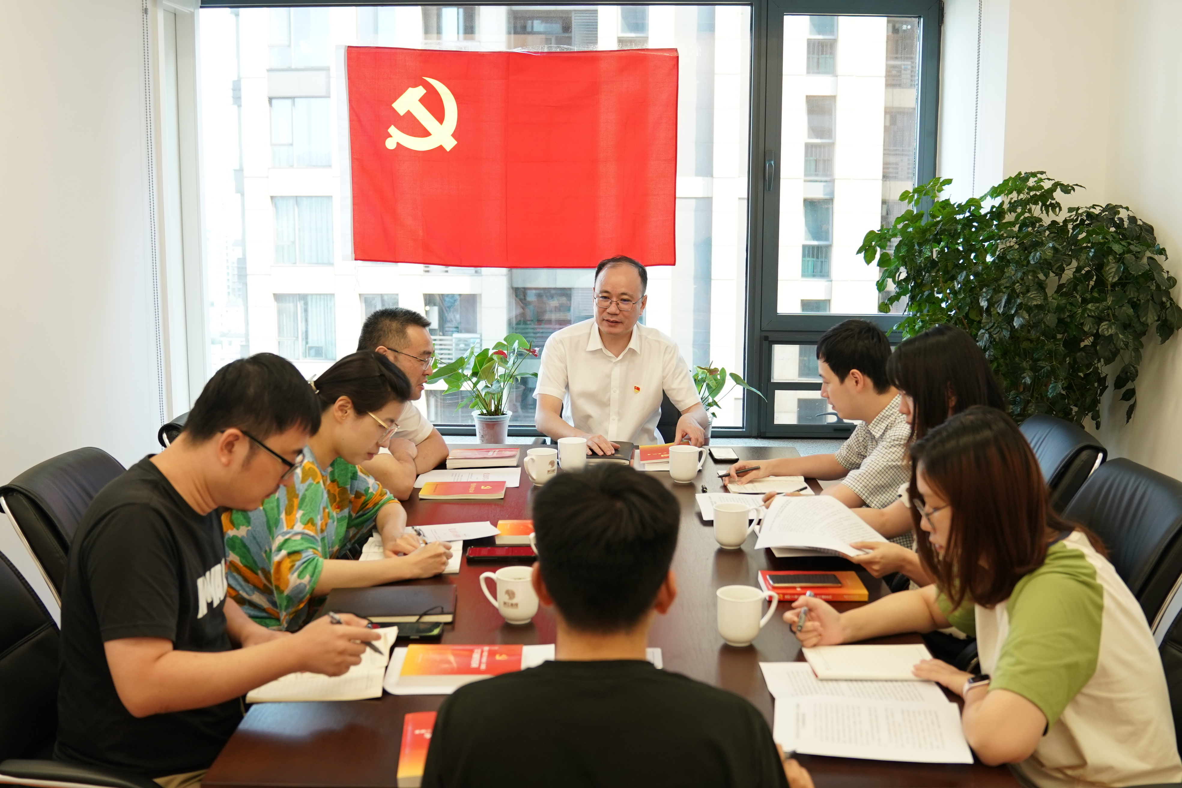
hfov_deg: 53.1
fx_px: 1182
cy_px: 394
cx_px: 591
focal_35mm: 36
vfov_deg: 36.9
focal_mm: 24
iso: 640
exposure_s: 1/200
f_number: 2.8
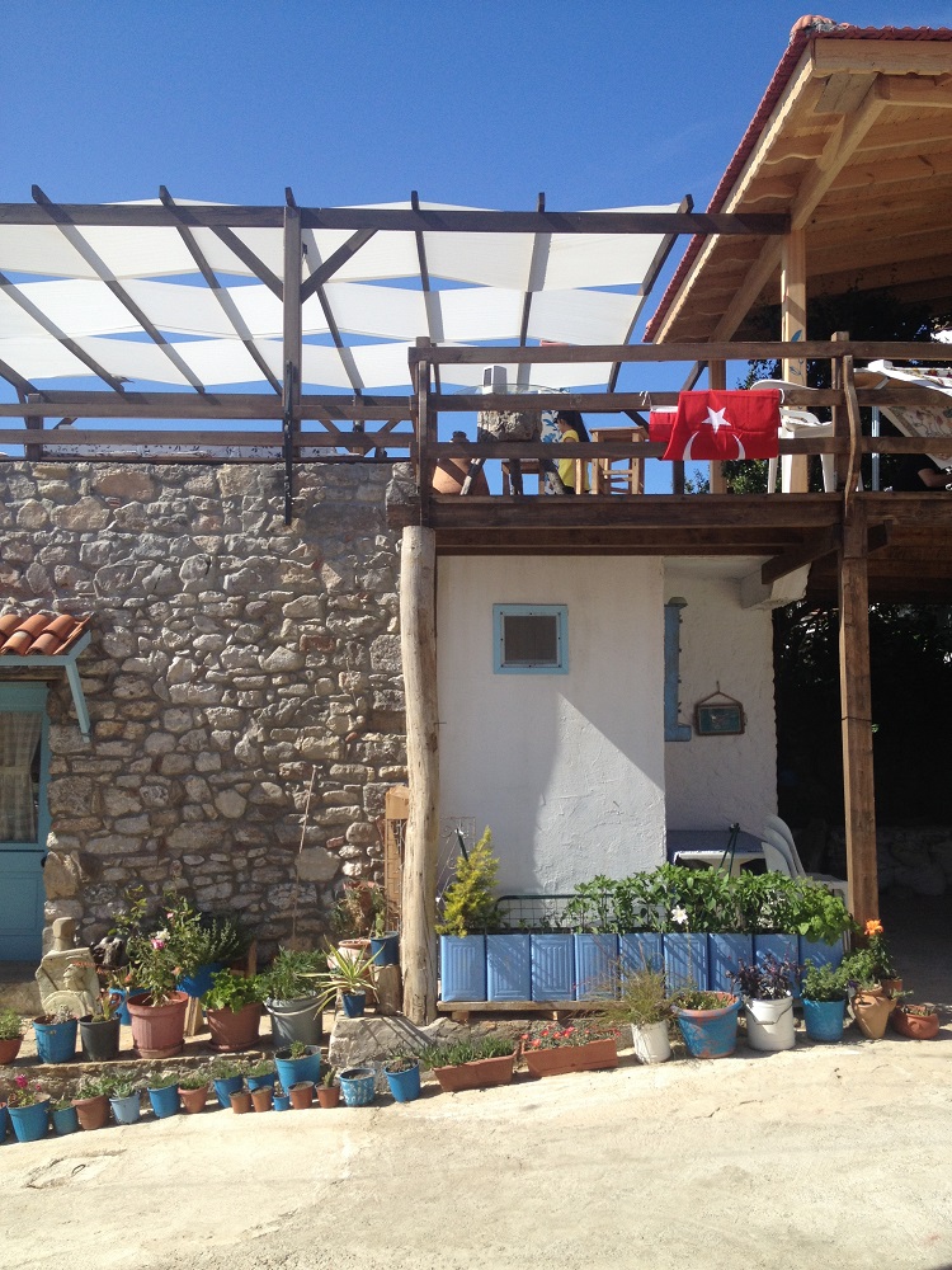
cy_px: 635
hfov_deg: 40.7
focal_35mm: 35
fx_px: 1283
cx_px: 476
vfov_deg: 52.6
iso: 50
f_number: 2.4
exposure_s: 1/1453
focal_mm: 4.28
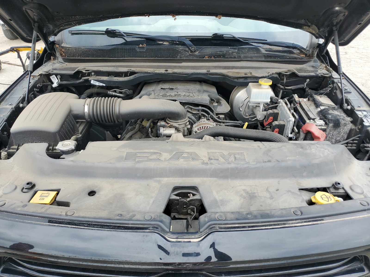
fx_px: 278
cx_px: 185
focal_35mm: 26
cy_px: 138
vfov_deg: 53.1
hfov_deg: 67.3
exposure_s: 1/526
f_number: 1.5
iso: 50
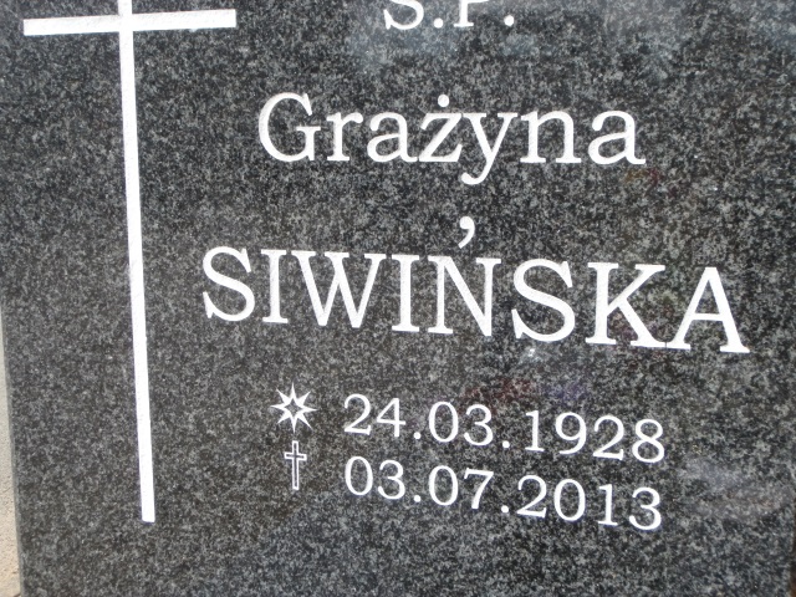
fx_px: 1081
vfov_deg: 30.9
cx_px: 398
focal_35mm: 47
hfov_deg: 40.4
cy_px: 298
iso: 100
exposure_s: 1/500
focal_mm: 8.29
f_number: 4.2
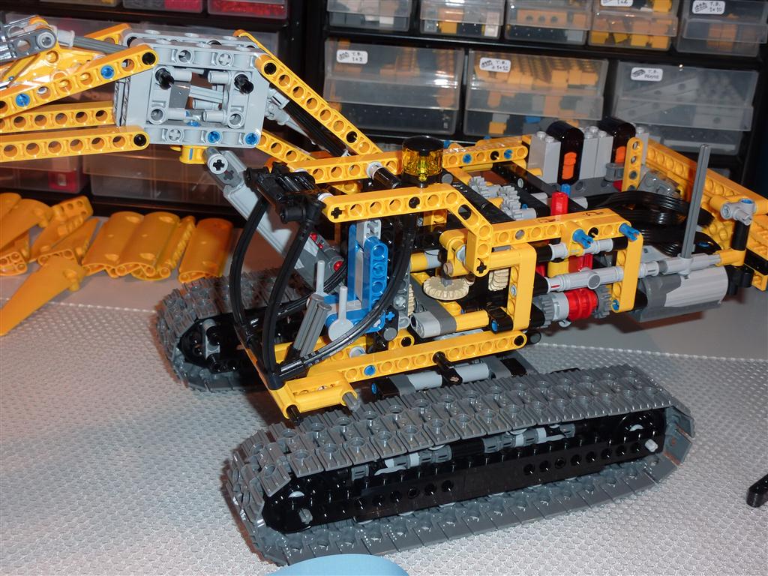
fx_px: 1065
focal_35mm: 48
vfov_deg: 30.3
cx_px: 384
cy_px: 288
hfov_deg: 39.7
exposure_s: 1/30
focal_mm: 7.9
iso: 100
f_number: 3.8
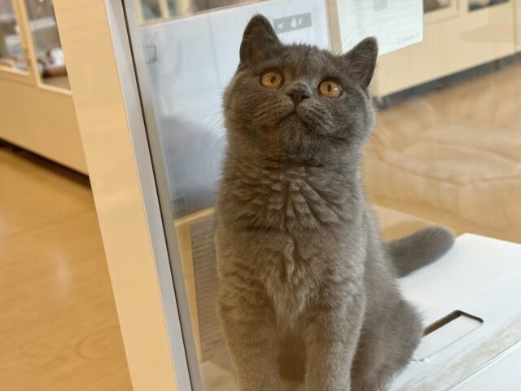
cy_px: 196
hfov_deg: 36.8
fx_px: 783
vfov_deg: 28.0
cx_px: 260
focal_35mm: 52
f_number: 1.6
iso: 50
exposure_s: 1/50
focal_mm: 5.96
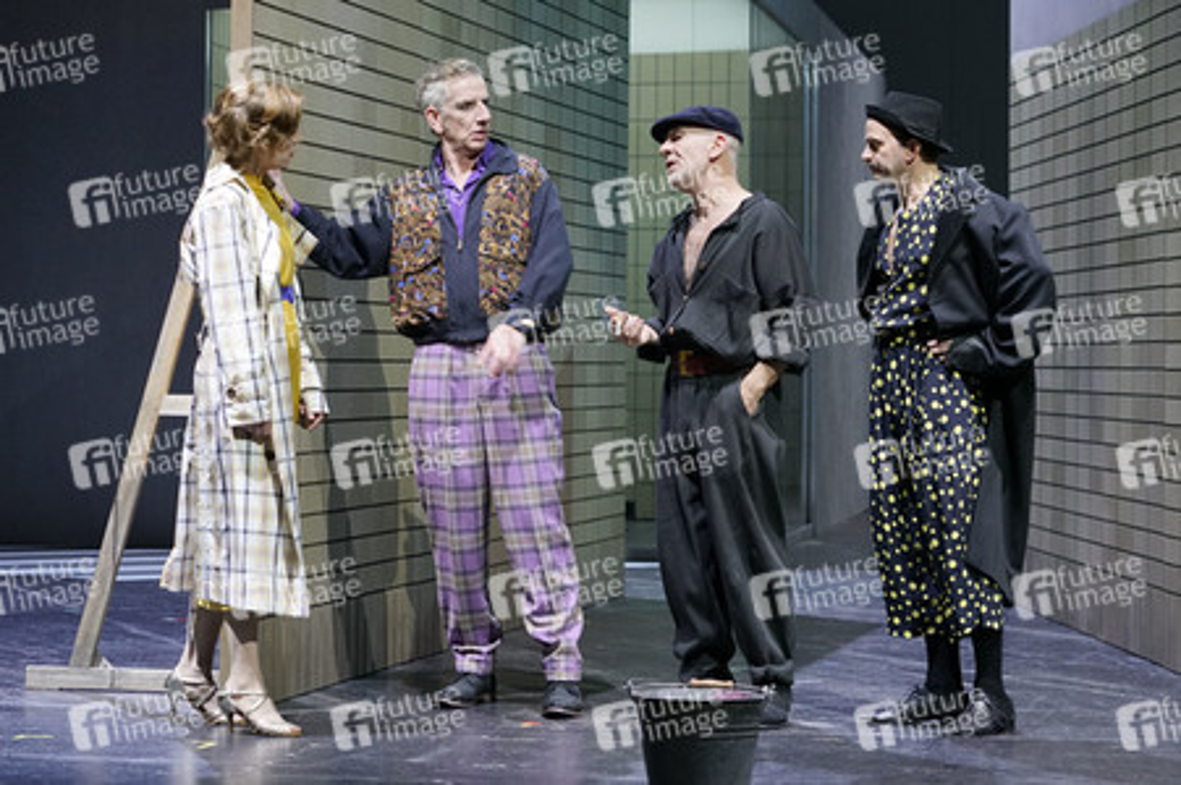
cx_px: 590
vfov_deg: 16.0
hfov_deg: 23.9
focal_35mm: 85
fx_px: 2786
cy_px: 392
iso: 1600
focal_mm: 85
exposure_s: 1/125
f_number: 5
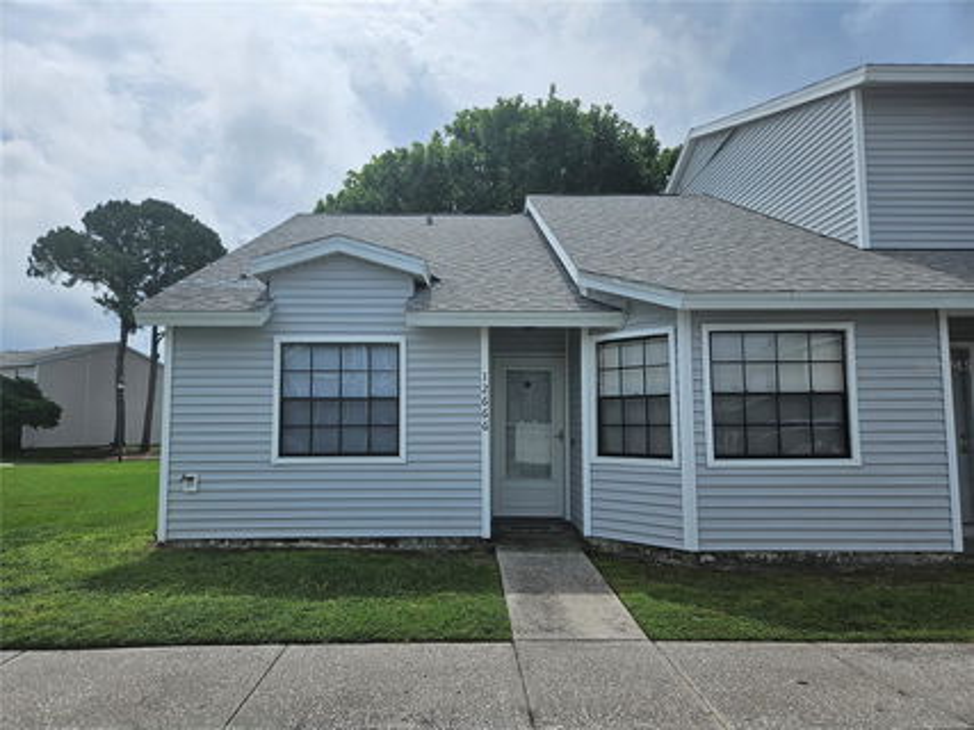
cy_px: 365
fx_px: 647
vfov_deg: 58.9
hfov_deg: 73.9
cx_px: 487
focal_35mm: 23
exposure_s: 1/3882
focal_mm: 5.4
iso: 25
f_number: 1.8
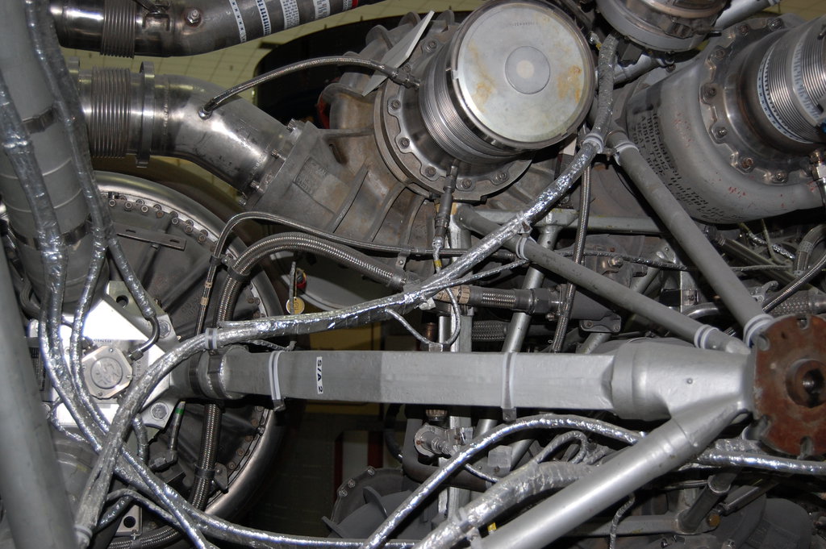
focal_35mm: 46
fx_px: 1066
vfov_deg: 28.9
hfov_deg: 42.4
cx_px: 413
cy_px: 274
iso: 400
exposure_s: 1/60
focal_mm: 31
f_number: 4.5
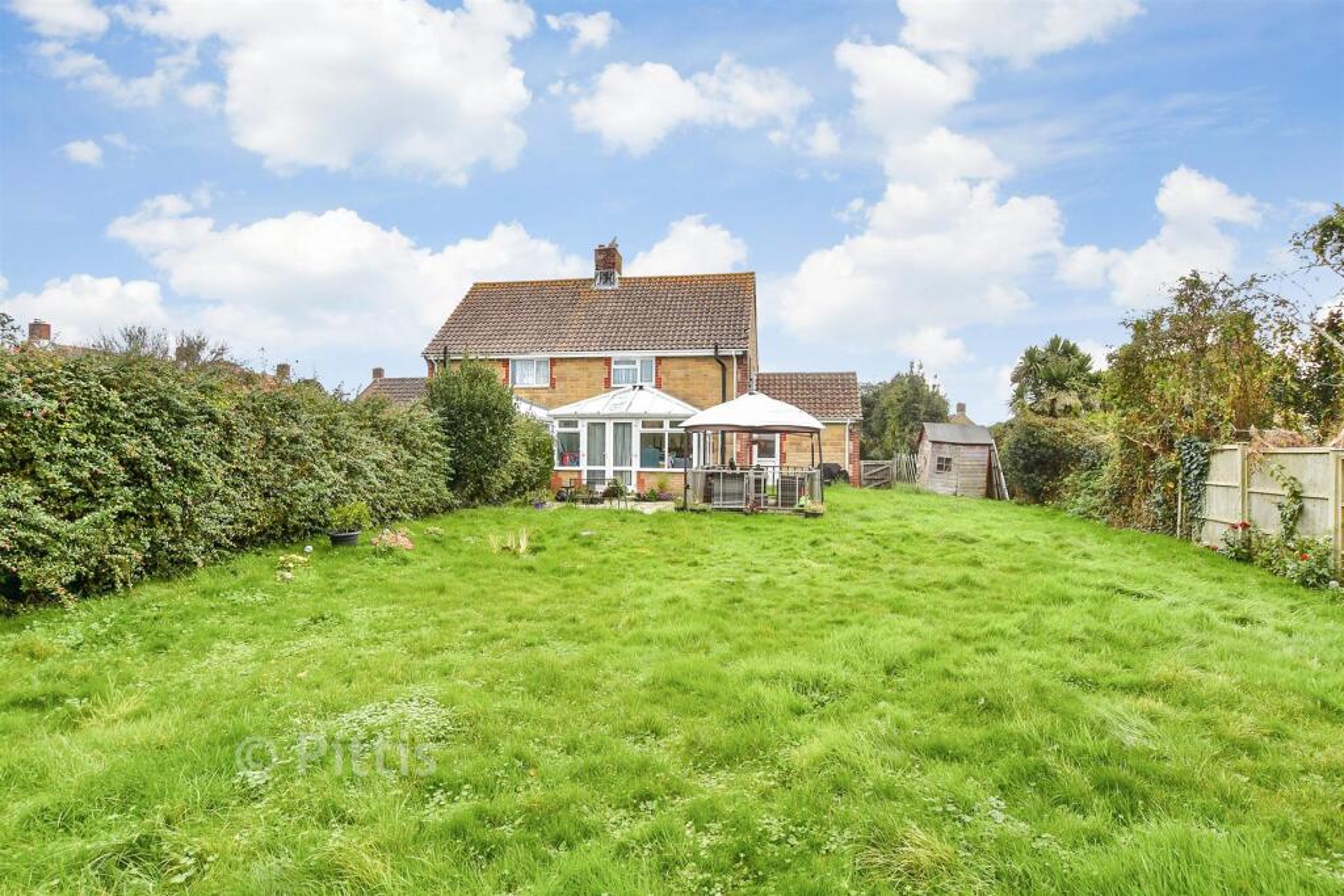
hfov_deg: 90.0
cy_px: 448
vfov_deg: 67.4
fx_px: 672
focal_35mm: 18
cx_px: 672
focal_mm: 12
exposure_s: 1/80
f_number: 8
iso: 400
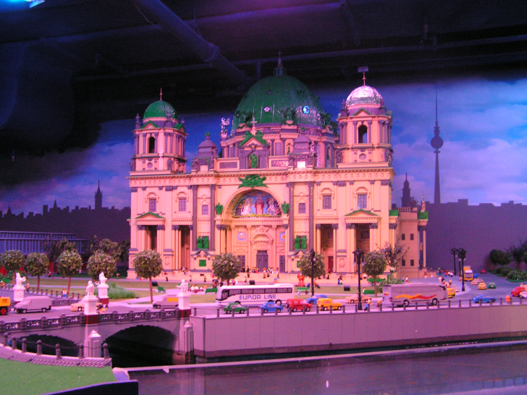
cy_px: 198
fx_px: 579
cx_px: 264
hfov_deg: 49.0
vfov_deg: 37.7
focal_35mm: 38
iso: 200
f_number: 2.8
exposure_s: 1
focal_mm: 6.3
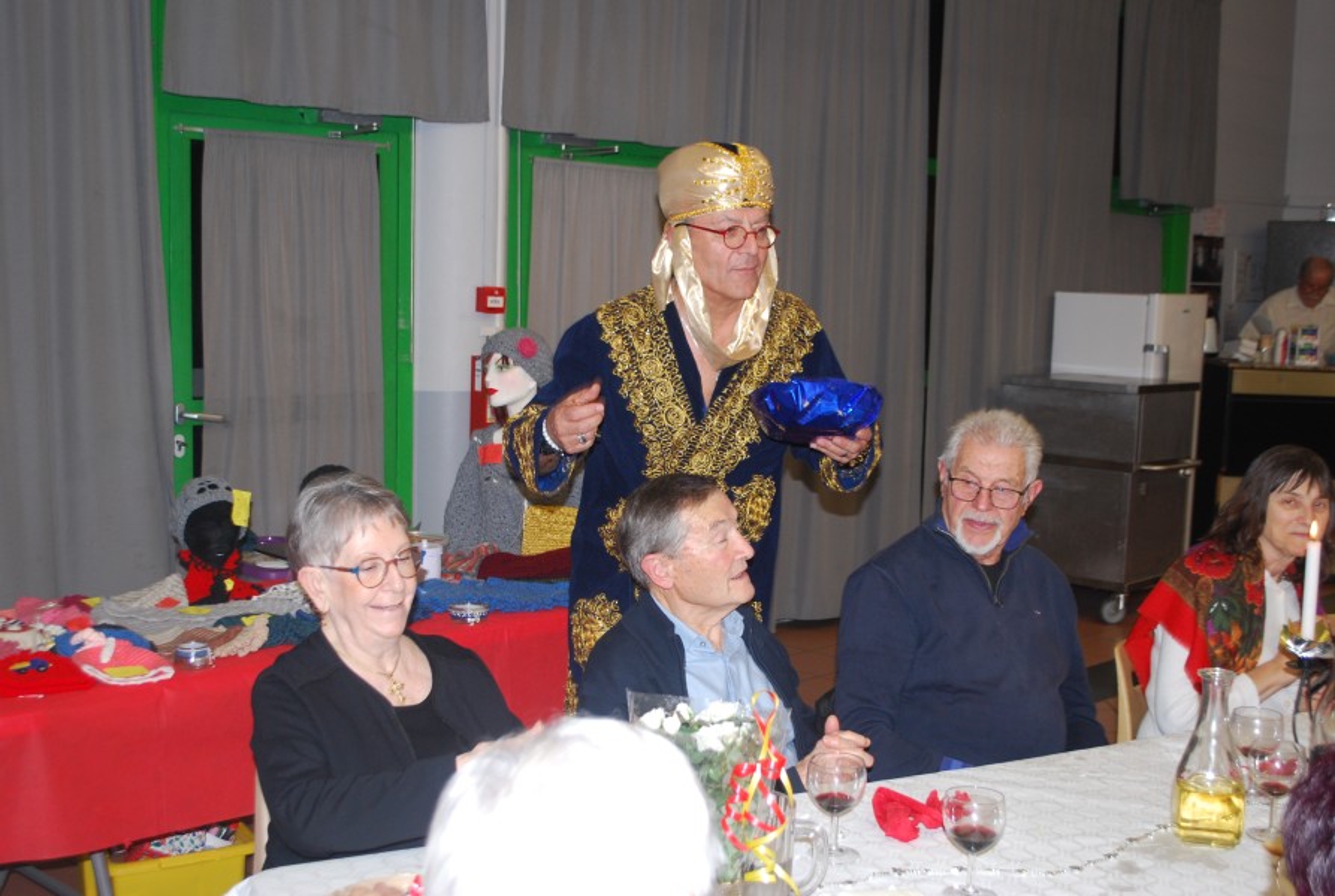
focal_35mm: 42
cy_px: 448
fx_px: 1561
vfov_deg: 32.1
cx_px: 668
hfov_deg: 46.3
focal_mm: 28
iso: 360
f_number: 4.5
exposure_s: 1/60
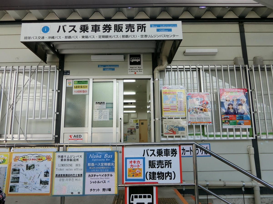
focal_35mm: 25
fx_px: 197
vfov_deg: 54.9
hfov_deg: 69.4
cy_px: 102
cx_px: 136
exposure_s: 1/320
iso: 80
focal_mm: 5.4
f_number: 2.8
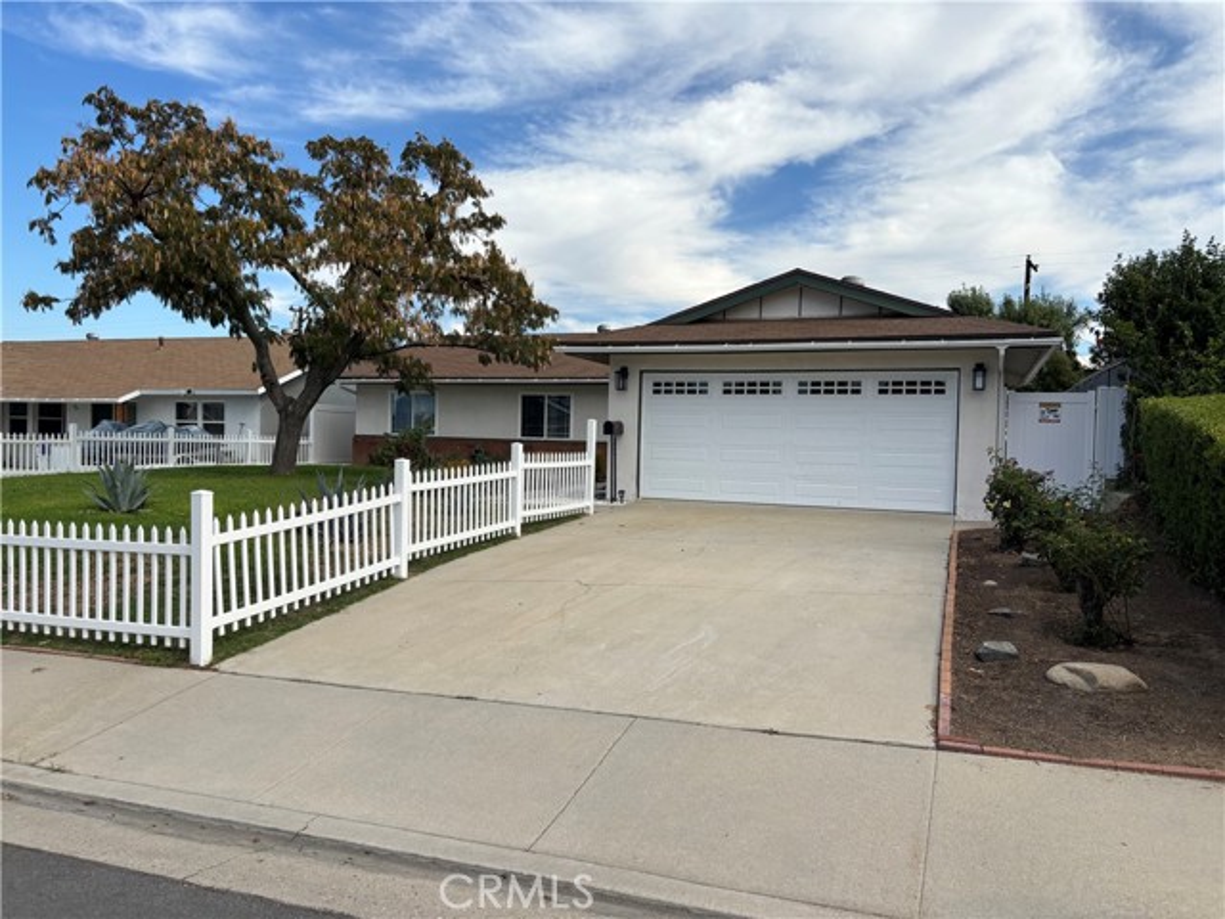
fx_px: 920
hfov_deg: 67.3
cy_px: 460
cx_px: 612
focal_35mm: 26
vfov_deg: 53.1
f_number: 1.6
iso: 50
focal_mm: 5.96
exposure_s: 1/2933
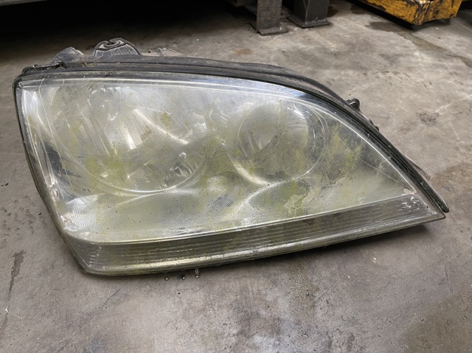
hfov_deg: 69.4
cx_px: 236
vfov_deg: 54.8
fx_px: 341
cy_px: 176
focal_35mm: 25
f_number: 1.6
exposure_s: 1/50
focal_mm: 5.1
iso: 64
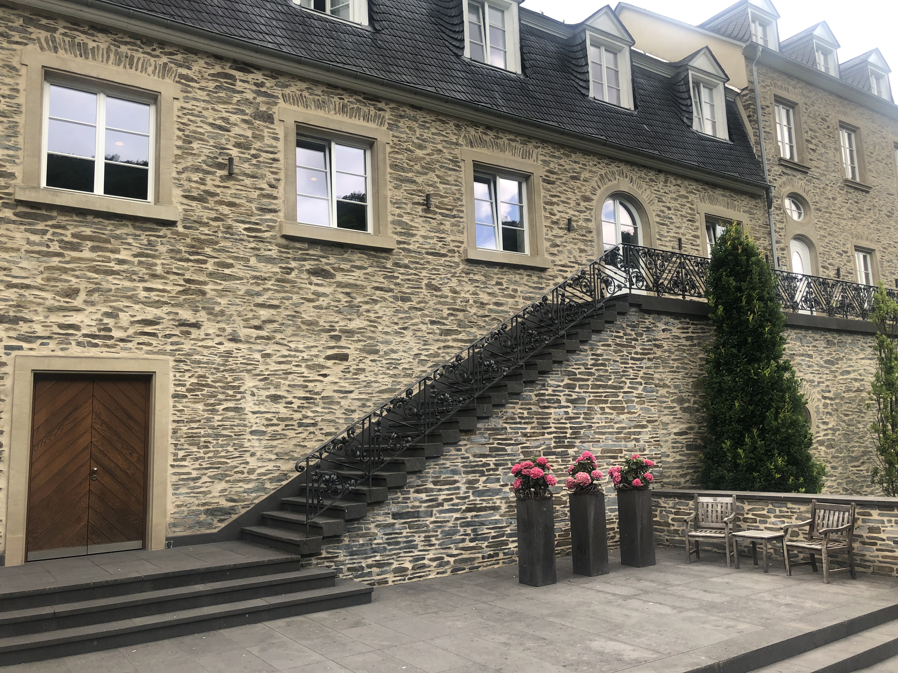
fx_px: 726
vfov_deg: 49.7
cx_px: 449
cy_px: 336
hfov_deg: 63.4
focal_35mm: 28
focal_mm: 4
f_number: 1.8
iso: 20
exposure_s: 1/338
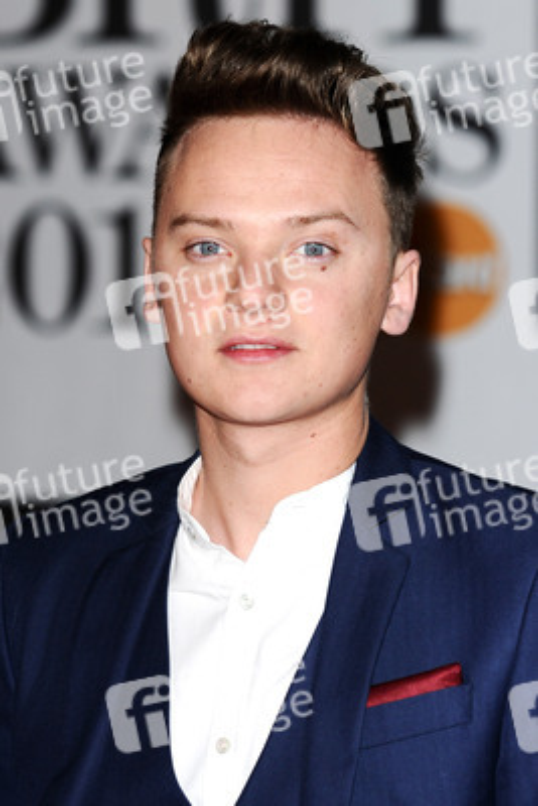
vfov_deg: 8.3
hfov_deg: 5.6
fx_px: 5543
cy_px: 403
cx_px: 269
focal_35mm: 248
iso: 200
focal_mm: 165
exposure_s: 1/250
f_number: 4.5
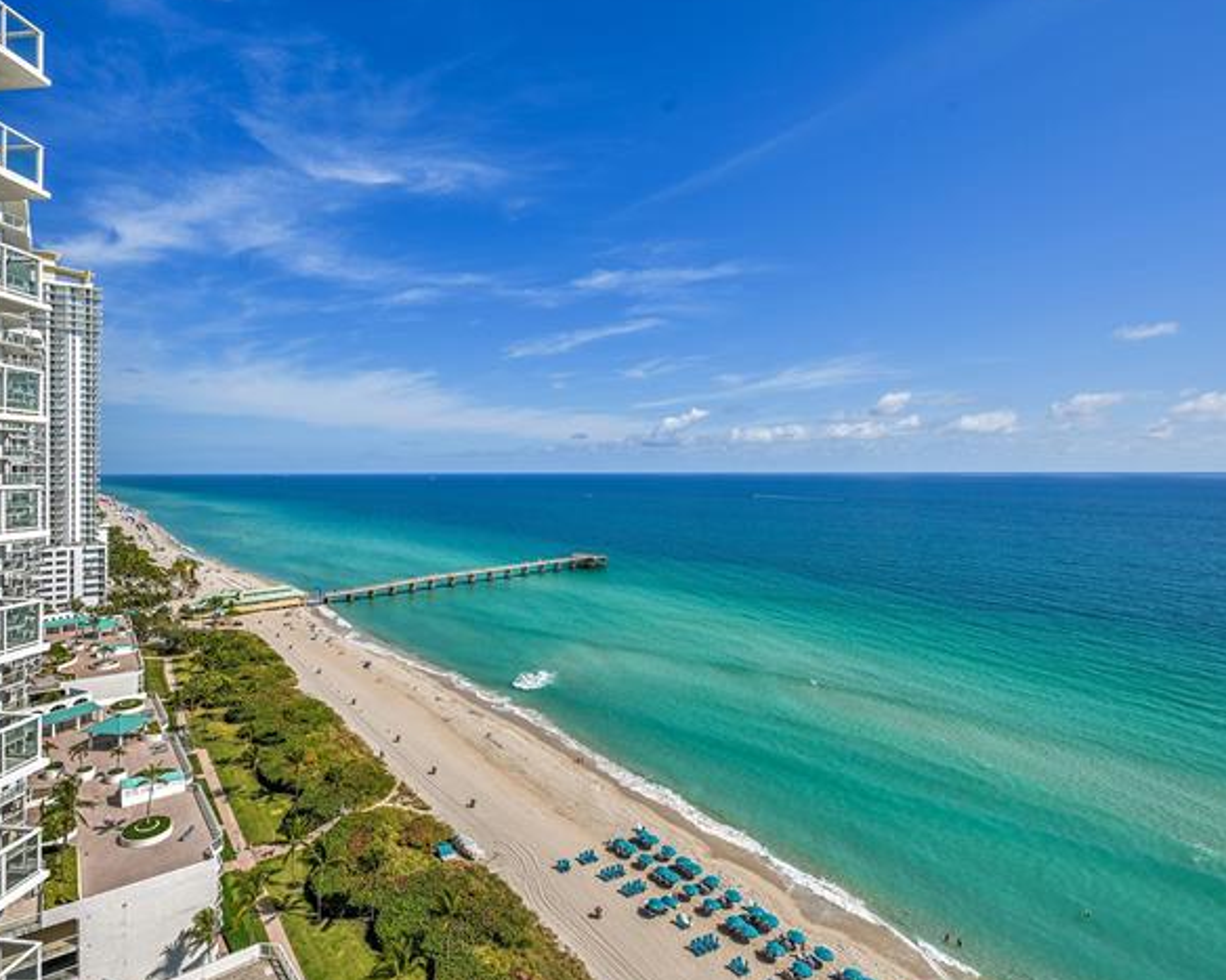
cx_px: 542
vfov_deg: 73.7
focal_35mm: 18
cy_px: 461
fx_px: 653
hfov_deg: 86.0
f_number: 10
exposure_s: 1/250
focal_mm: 14
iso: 40
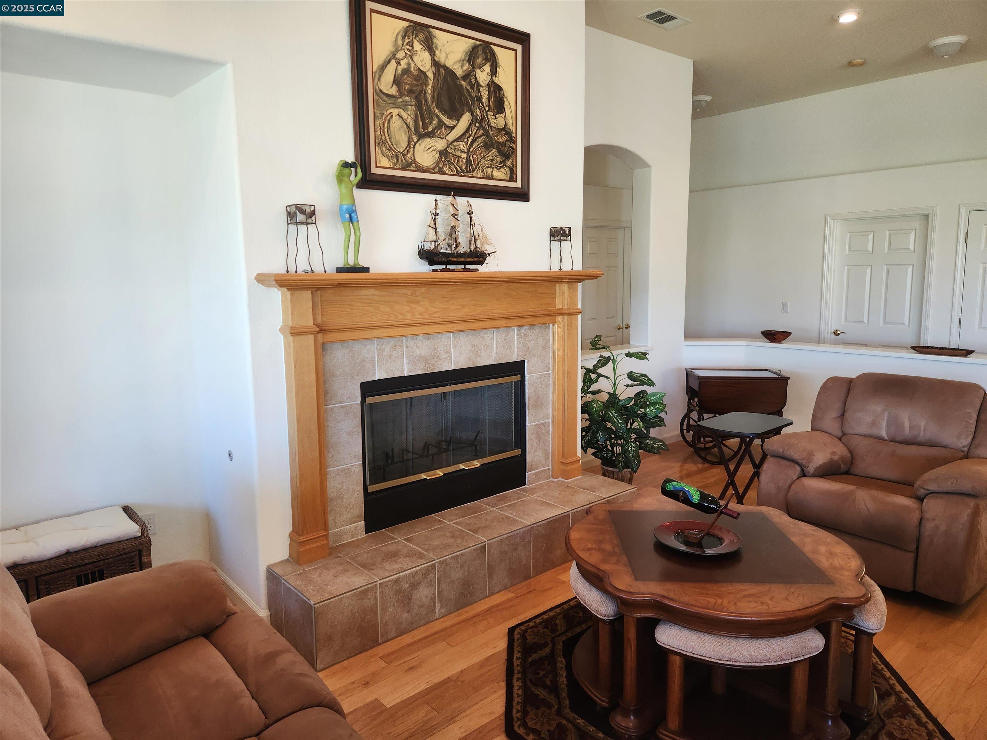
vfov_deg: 58.9
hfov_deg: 73.9
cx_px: 494
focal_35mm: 23
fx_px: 656
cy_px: 370
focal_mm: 5.4
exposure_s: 1/120
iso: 125
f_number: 1.8
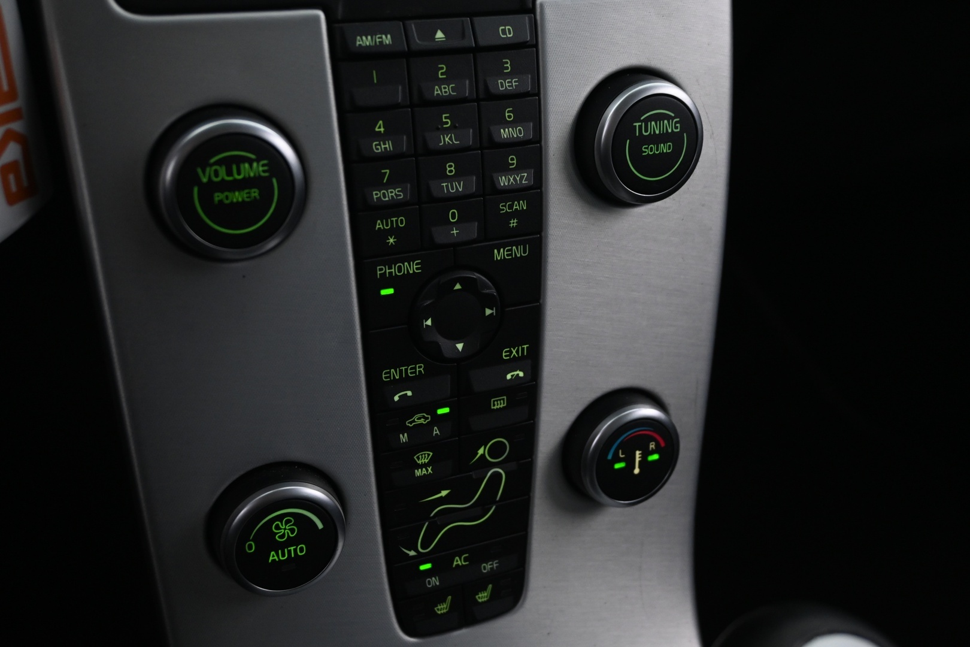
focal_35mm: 38
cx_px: 485
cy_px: 324
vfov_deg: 35.5
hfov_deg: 51.3
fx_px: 1010
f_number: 4.2
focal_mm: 25
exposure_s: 1/13
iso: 1600
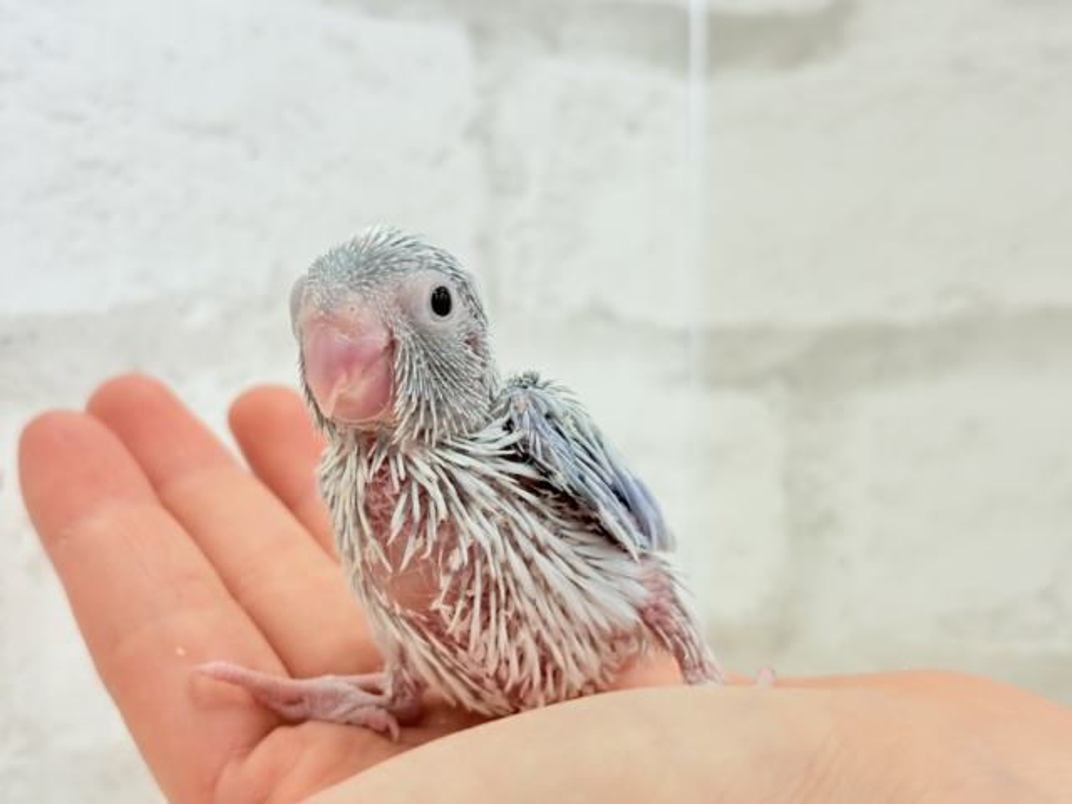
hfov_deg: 36.8
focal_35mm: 52
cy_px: 402
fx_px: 1610
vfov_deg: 28.0
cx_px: 536
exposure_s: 1/100
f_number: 1.6
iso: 80
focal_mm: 5.96
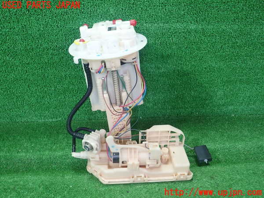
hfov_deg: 60.0
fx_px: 229
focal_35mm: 30
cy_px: 99
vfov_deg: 46.8
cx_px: 132
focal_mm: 5.5
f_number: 2.3
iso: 250
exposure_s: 1/125
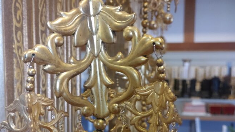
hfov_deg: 46.4
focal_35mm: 44
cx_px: 117
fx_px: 274
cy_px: 95
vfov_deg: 26.8
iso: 1028
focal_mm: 4.8
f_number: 1.79
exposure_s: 1/33
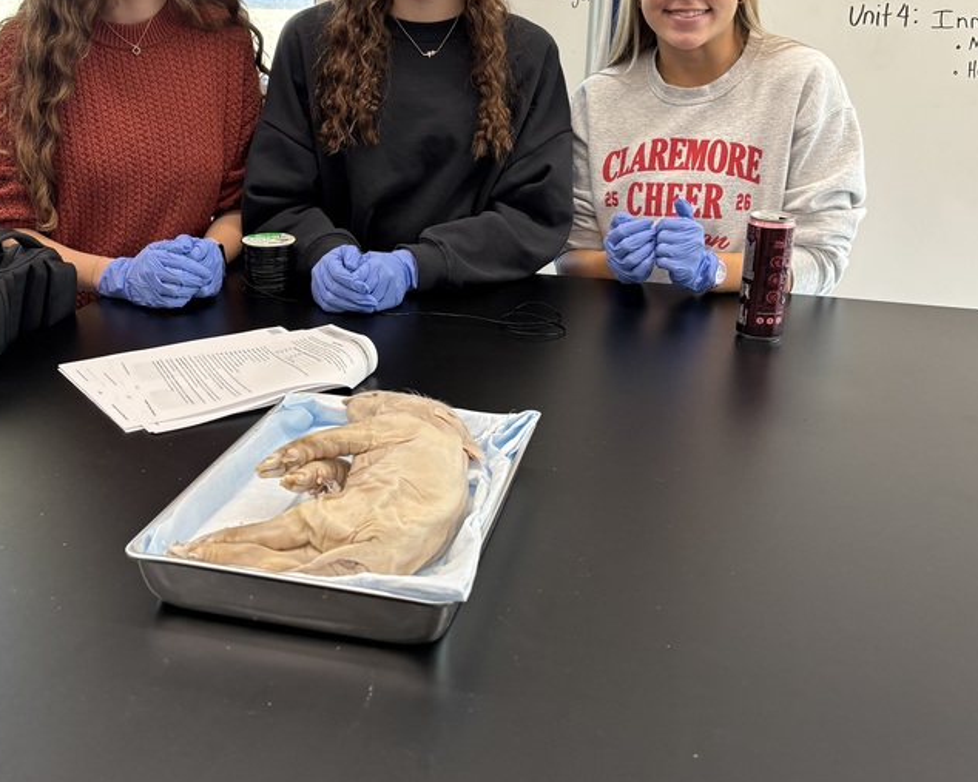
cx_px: 446
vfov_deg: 36.4
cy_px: 330
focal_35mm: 41
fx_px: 1187
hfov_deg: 44.7
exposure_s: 1/60
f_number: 1.6
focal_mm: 5.96
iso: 80
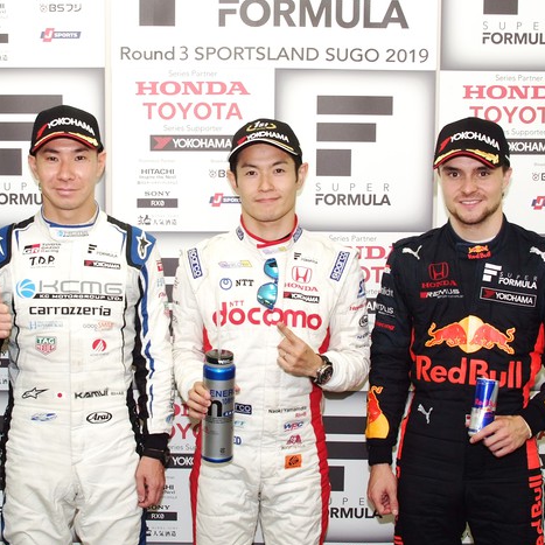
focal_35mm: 55
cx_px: 173
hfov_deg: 30.8
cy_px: 279
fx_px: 980
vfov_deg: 31.1
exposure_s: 1/60
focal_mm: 28
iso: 400
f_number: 5.6
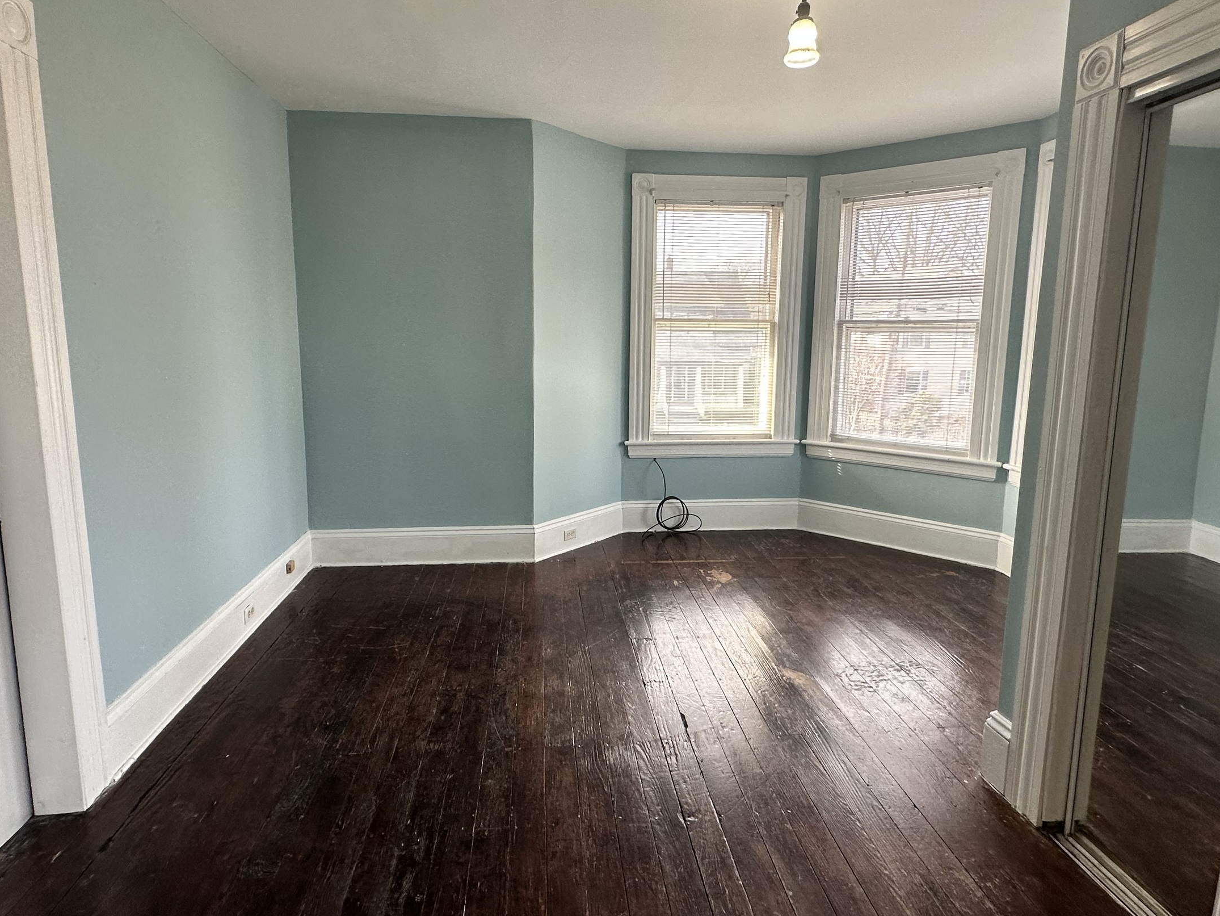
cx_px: 598
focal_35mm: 20
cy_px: 440
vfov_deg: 66.0
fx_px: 705
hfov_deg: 81.7
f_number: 2.2
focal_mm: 2.22
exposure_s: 1/99
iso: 80
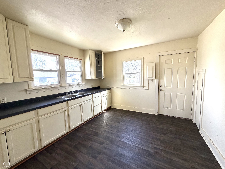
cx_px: 112
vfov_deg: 85.7
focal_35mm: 14
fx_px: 91
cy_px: 84
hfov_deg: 102.1
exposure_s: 1/121
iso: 200
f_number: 2.2
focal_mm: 2.22
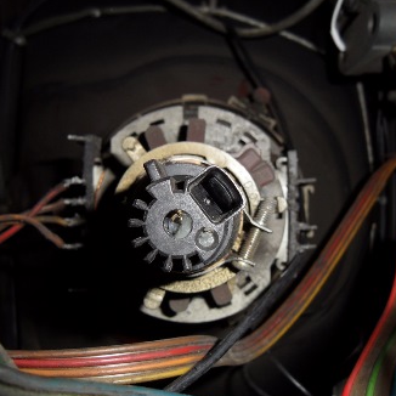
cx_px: 194
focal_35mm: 34
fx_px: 440
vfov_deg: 48.4
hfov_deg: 48.4
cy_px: 200
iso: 100
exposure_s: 1/45
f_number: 9.5
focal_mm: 5
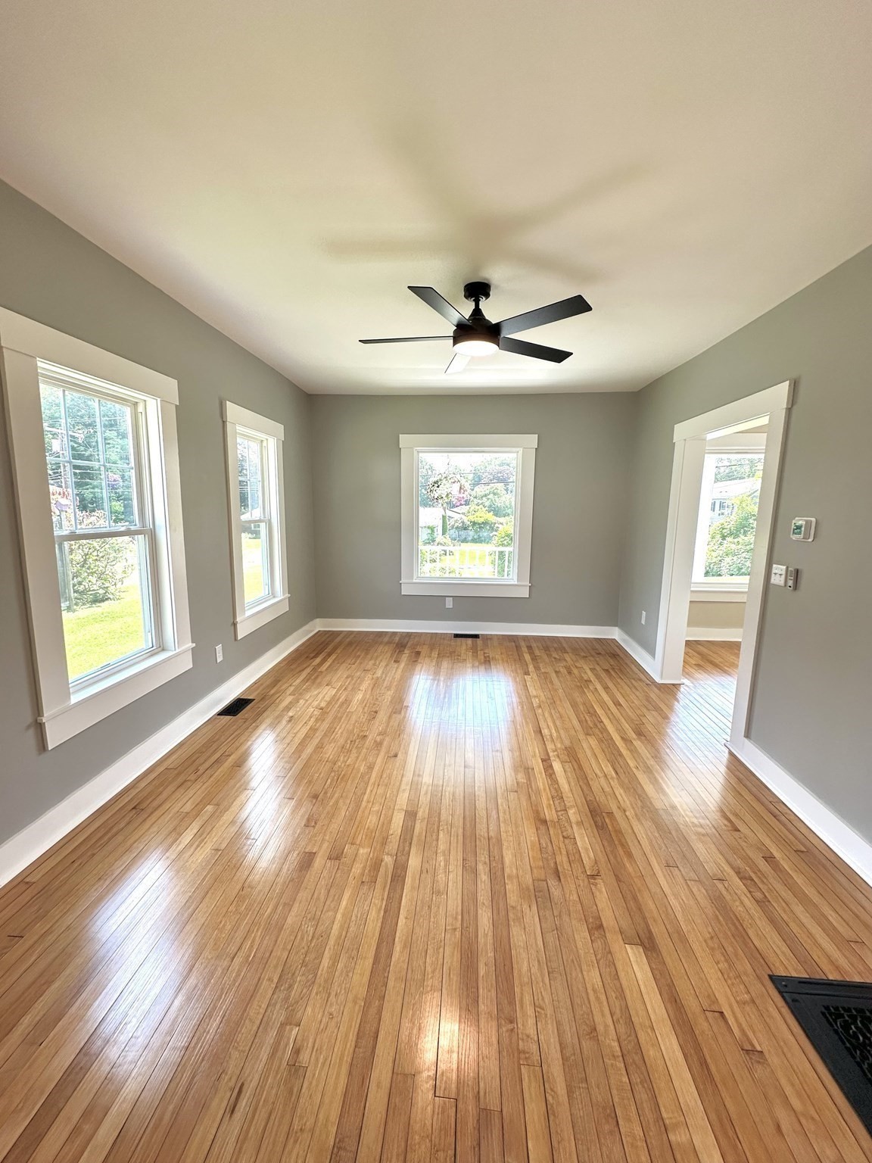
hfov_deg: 85.7
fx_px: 470
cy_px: 582
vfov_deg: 102.1
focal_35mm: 14
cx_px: 436
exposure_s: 1/120
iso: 64
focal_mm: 2.22
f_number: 2.2
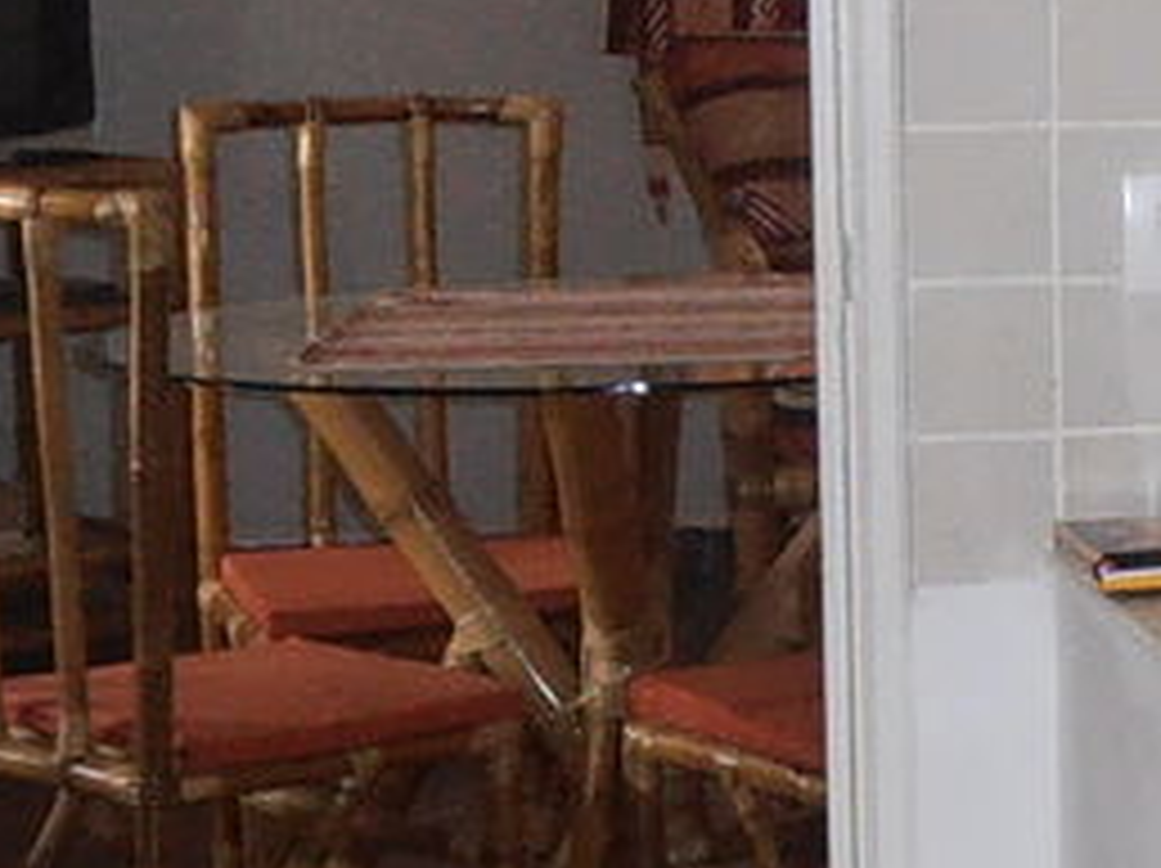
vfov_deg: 9.9
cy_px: 589
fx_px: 4993
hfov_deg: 13.1
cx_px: 1170
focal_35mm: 149
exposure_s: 1/30
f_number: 3
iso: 125
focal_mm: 4.2
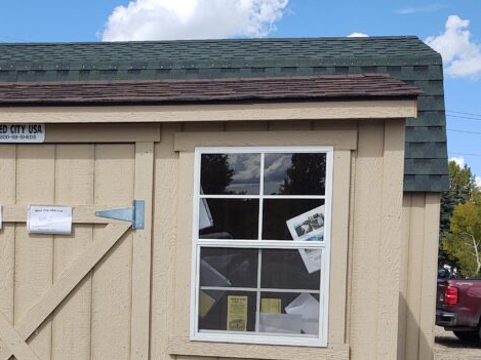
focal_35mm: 59
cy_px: 280
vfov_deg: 24.4
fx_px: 819
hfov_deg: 31.8
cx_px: 95
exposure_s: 1/4265
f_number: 1.7
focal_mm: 4.75
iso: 100
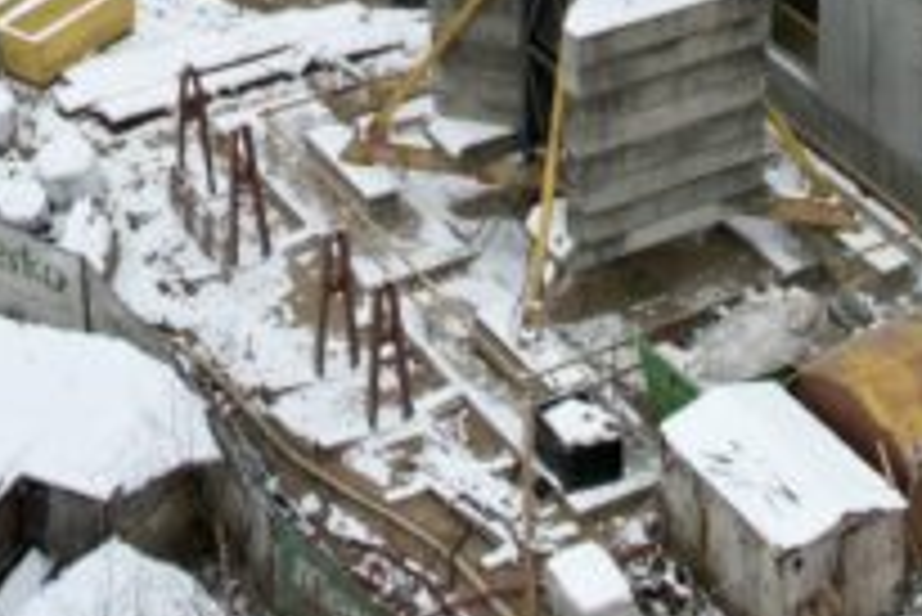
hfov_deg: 18.6
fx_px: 2819
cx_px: 409
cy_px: -654
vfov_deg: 11.2
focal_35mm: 110
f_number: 2.8
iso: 110
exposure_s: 1/320
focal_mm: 8.38
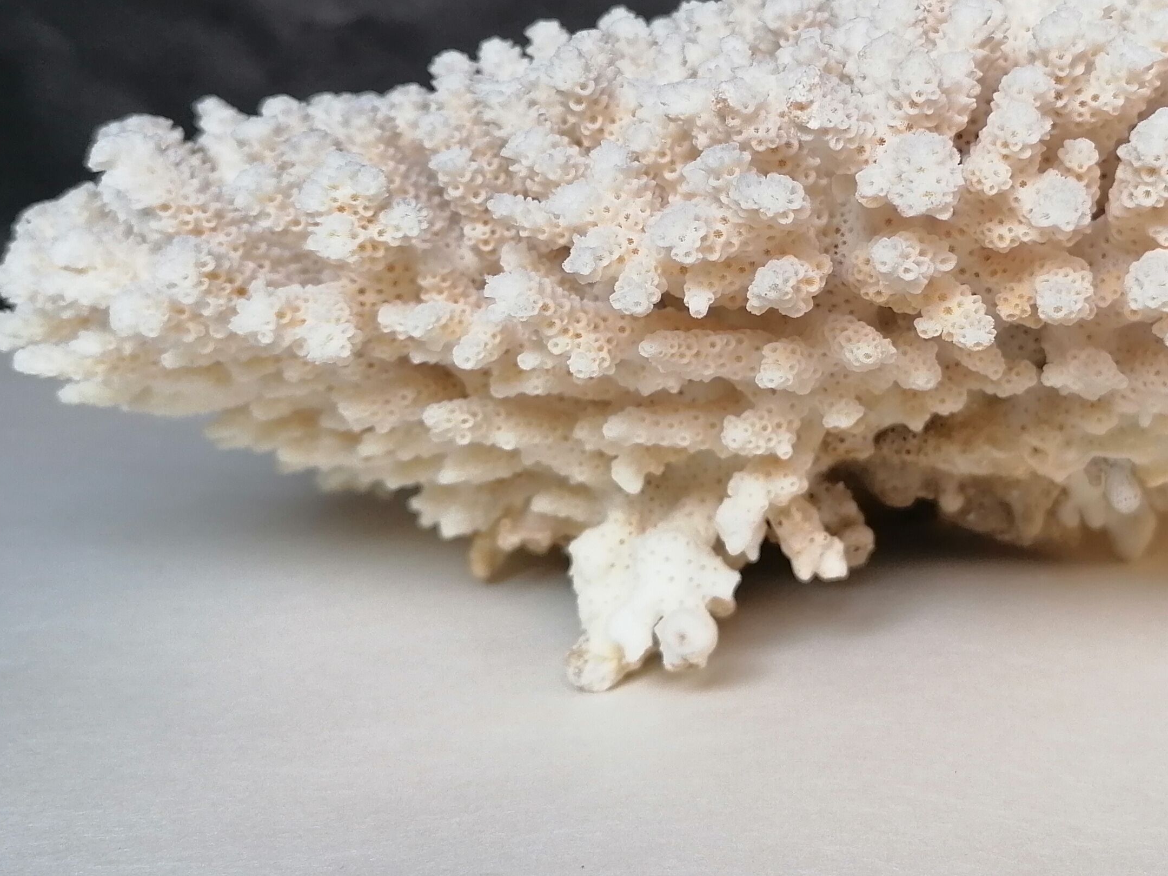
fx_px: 1687
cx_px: 883
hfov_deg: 37.2
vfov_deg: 28.9
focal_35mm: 50
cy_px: 299
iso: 100
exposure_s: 1/100
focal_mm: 4.75
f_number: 1.8
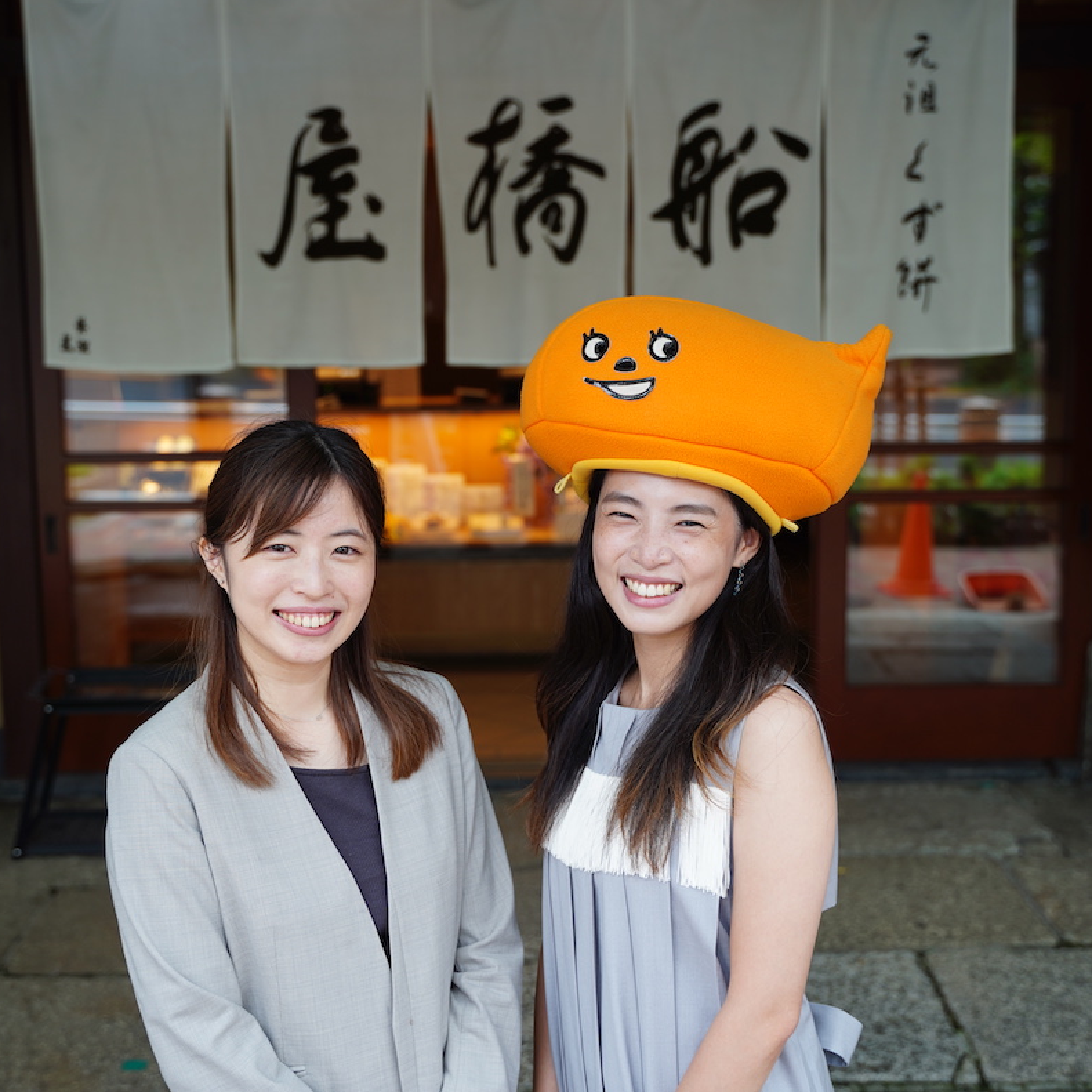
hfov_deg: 34.7
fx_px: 1749
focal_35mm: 49
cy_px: 548
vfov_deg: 34.7
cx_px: 523
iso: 100
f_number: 2.8
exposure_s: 1/60
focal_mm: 38
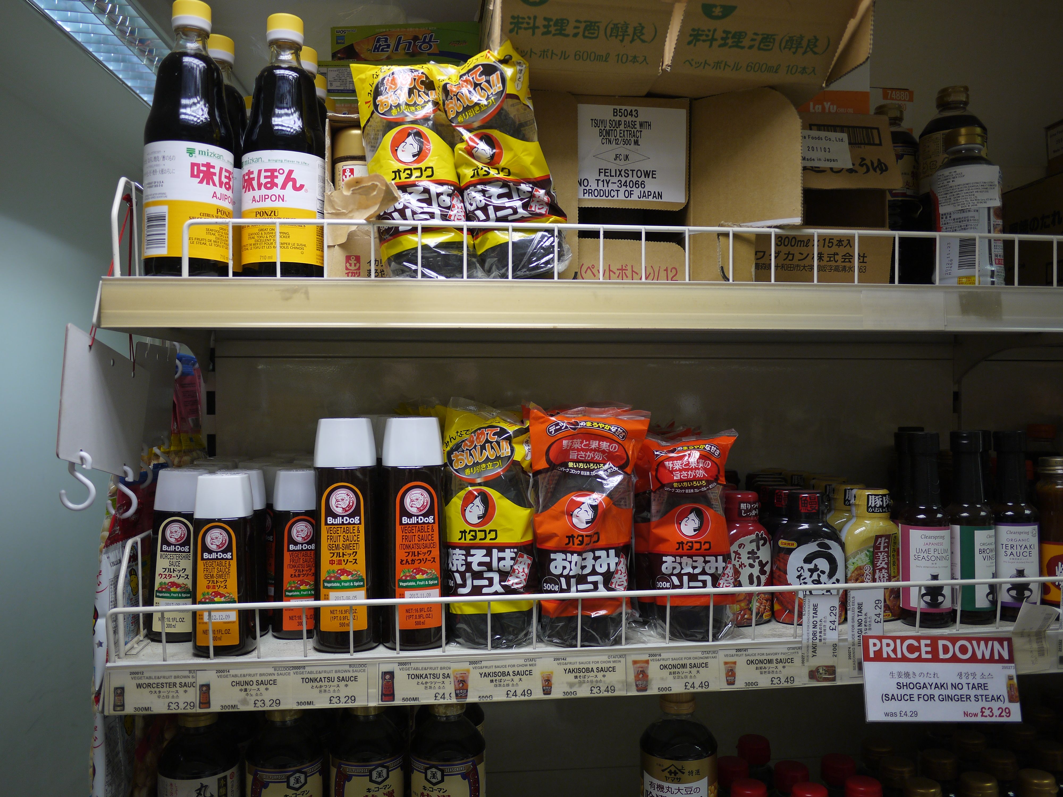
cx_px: 532
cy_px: 398
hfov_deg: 63.4
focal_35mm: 28
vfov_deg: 49.7
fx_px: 860
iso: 100
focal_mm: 14
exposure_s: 1/80
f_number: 2.5
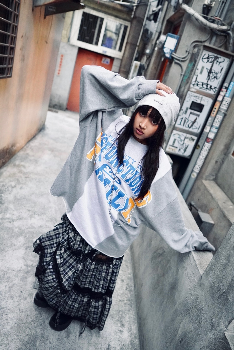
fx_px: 234
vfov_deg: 73.7
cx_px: 117
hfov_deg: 53.2
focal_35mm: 24
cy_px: 175
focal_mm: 16
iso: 3200
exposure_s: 1/80
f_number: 1.6
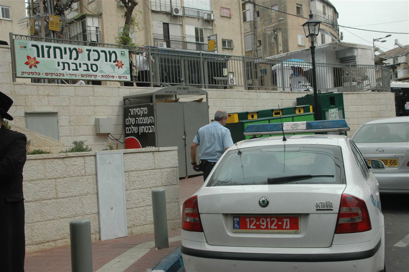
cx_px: 204
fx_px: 681
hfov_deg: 33.4
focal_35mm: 60
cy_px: 136
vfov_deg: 22.6
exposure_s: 1/400
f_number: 10
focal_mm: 40
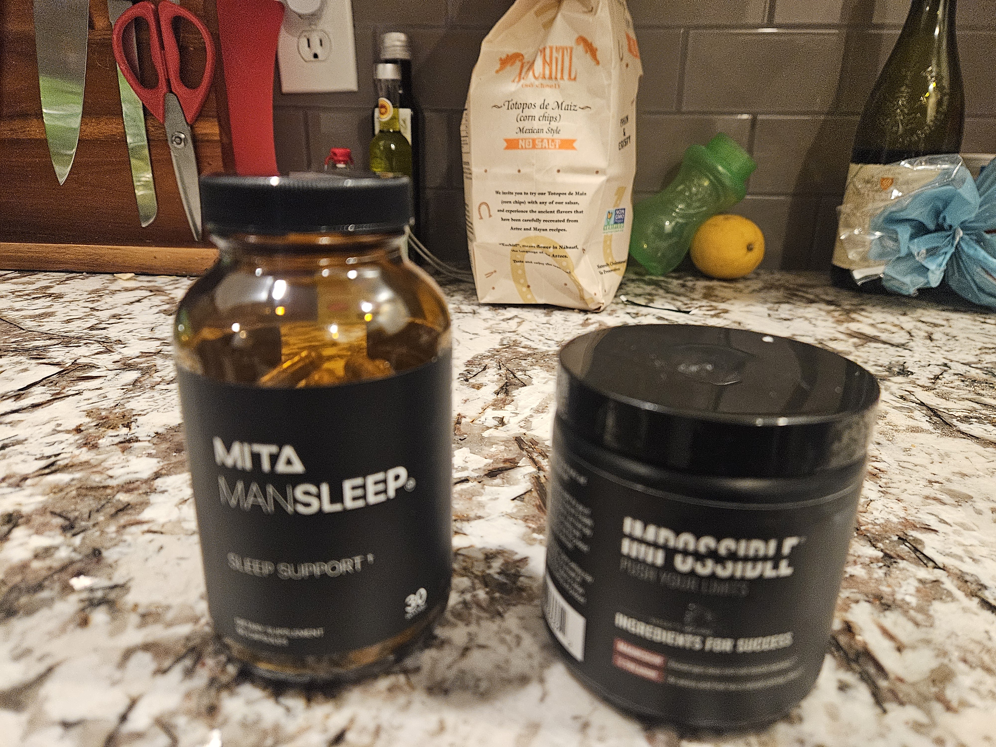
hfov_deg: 73.9
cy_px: 374
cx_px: 498
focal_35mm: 23
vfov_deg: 58.9
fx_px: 662
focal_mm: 5.4
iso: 800
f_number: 1.8
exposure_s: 1/120
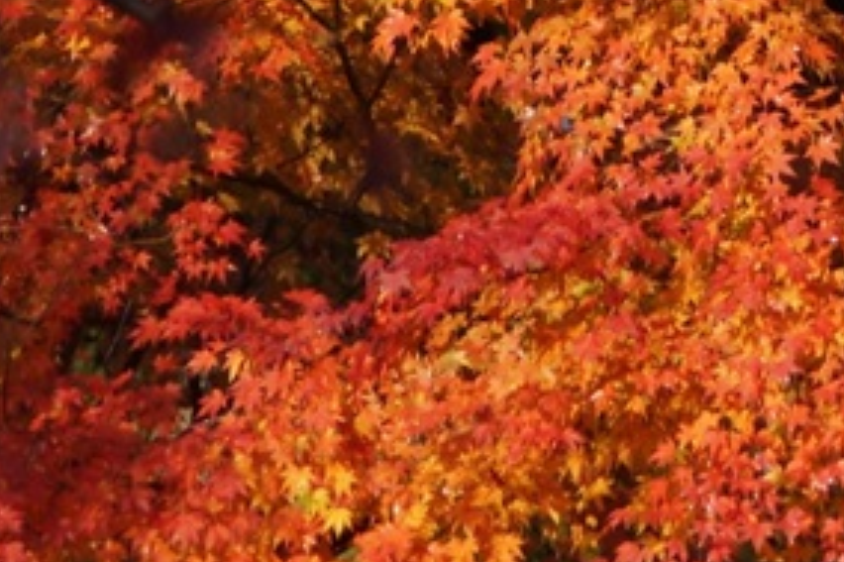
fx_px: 25304
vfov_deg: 1.3
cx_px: 1192
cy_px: -265
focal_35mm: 1080
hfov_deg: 1.9
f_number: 6.3
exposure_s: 1/320
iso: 250
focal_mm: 200
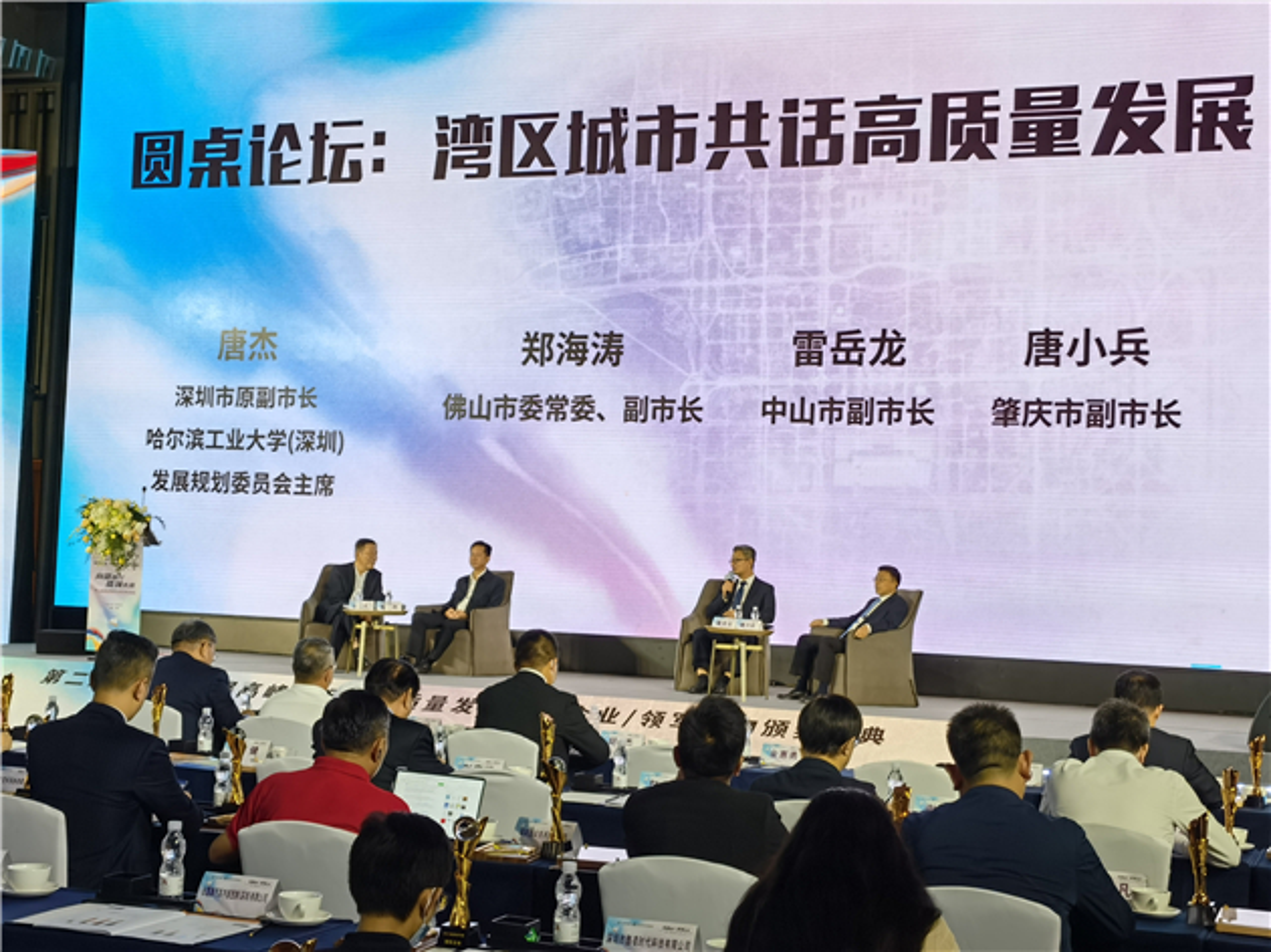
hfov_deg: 35.6
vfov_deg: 27.0
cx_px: 636
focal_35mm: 54
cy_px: 476
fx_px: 1982
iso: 50
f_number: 1.9
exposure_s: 1/118
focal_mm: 6.67
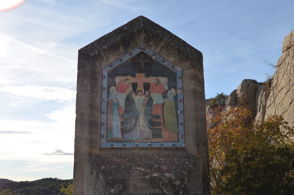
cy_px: 98
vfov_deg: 34.1
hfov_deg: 49.6
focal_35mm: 39
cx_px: 147
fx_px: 318
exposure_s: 1/200
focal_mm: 26
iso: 100
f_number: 8
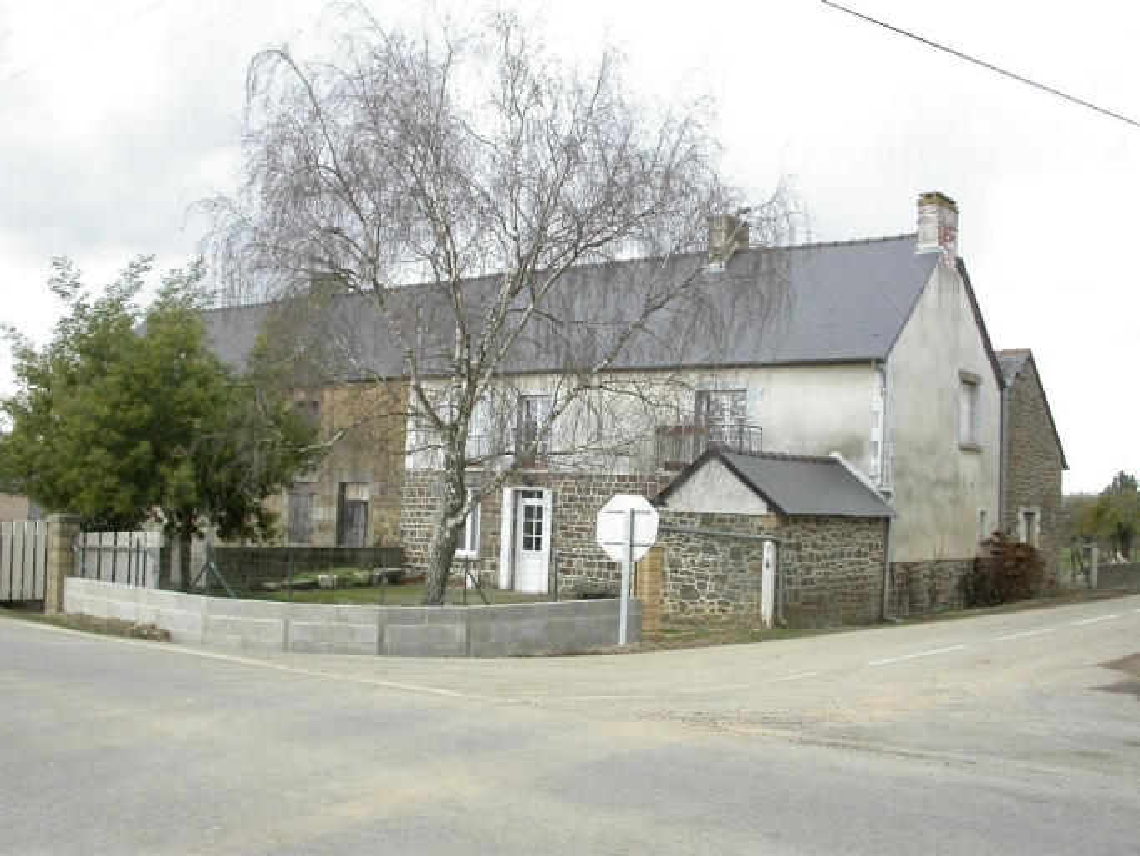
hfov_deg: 49.0
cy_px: 428
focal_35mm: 38
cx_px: 570
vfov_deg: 37.7
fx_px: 1252
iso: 100
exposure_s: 1/115
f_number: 3.7
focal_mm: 7.85
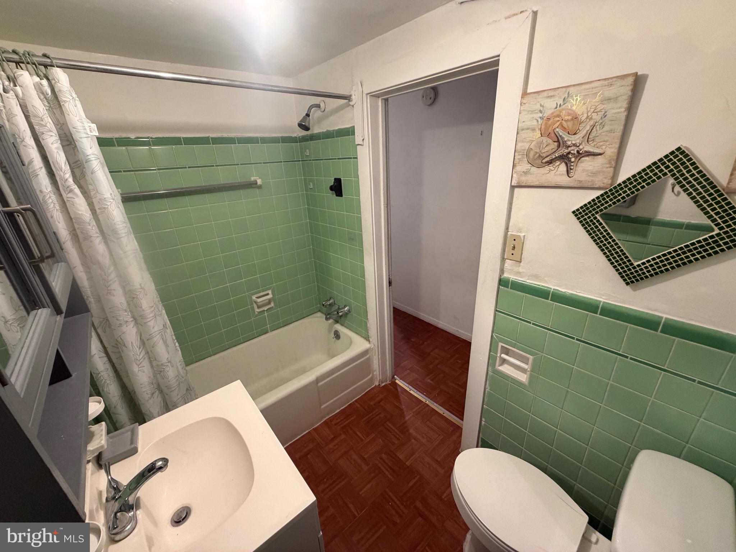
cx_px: 368
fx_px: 298
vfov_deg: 85.7
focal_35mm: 14
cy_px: 276
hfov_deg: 102.1
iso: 320
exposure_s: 1/60
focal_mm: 2.22
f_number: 2.2
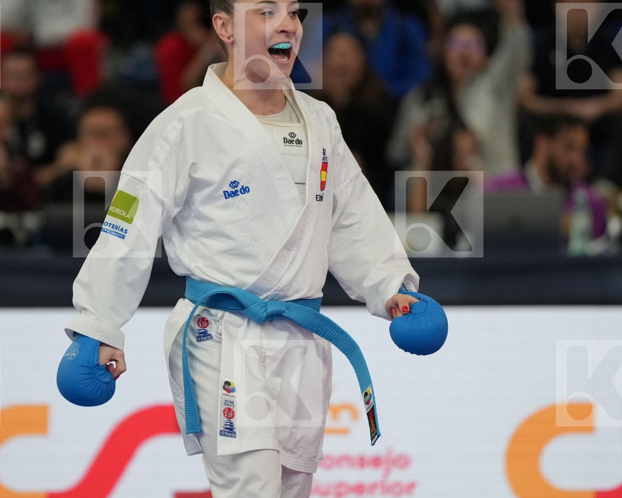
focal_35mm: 387
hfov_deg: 5.0
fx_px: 7124
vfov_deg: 4.0
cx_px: 278
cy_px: 214
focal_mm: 200
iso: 1600
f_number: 2.8
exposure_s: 1/1000
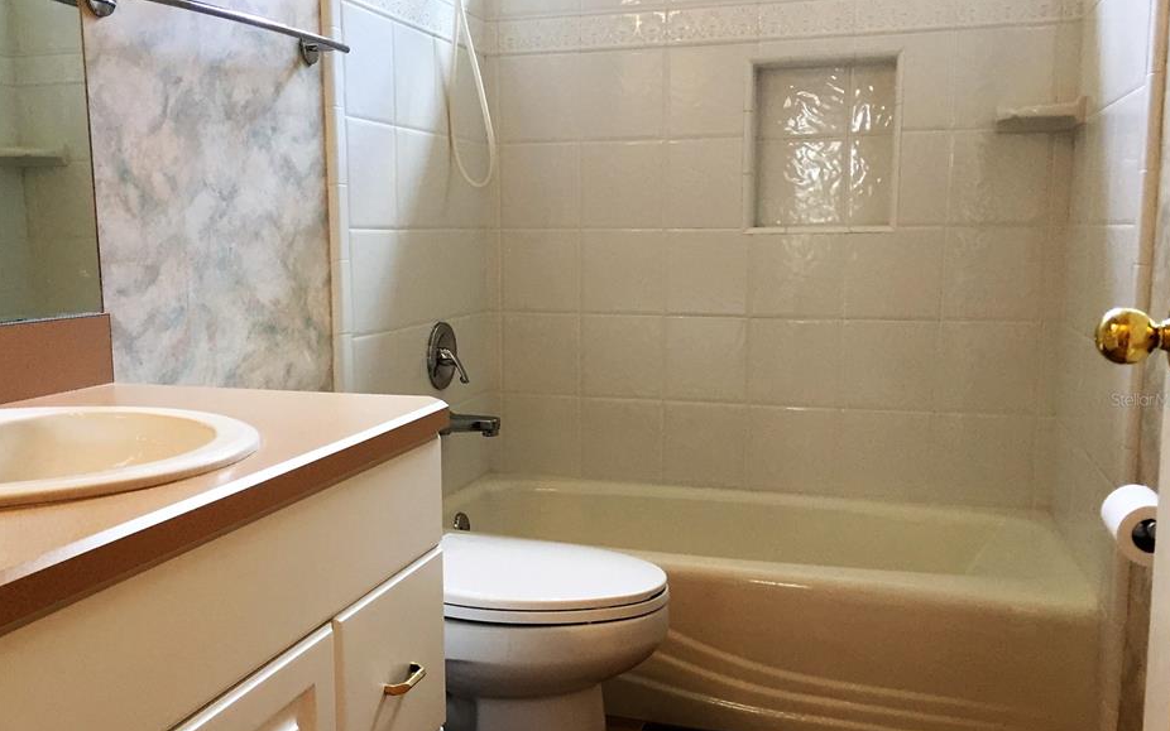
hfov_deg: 56.6
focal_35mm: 34
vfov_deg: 37.3
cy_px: 399
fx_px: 1084
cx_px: 541
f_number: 2.2
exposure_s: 1/30
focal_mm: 4.15
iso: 50
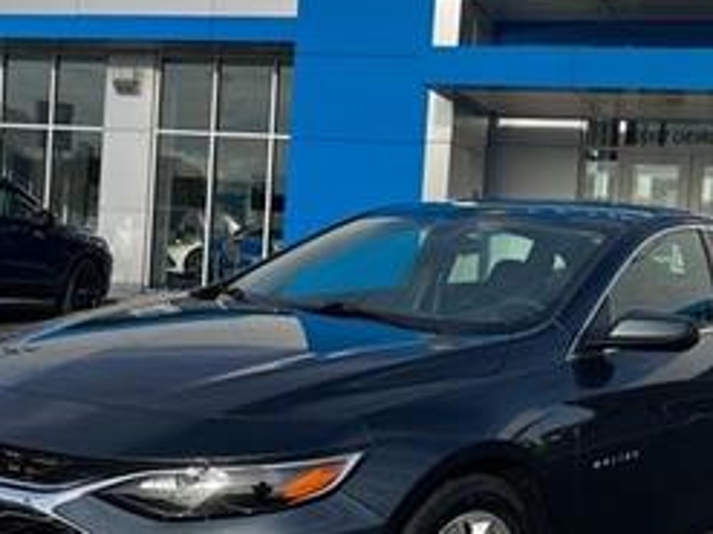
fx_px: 1091
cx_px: 447
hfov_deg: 36.0
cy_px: 277
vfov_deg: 27.5
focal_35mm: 53
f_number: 1.5
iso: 50
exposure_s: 1/3257
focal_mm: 5.7
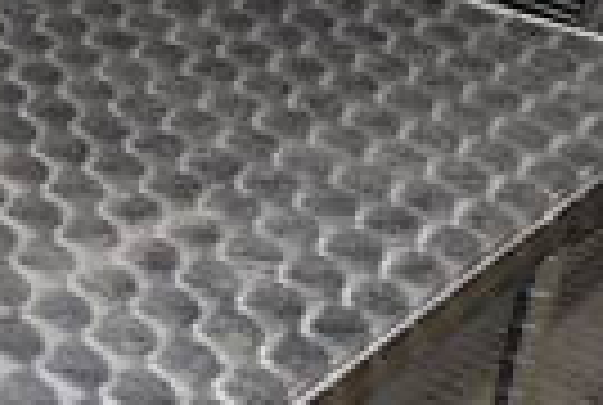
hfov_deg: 15.8
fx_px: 2065
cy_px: 675
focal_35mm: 123
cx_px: -180
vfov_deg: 10.7
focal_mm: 18
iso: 2000
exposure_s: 1/125
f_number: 3.5
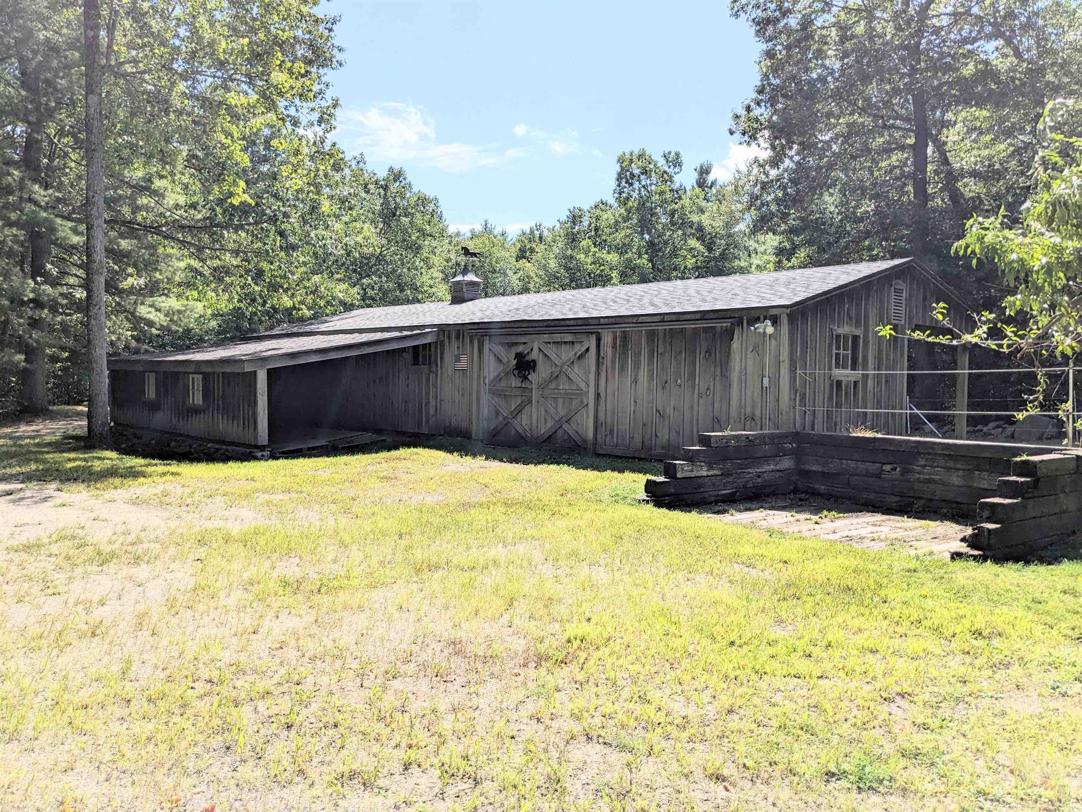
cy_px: 406
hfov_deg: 65.3
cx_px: 541
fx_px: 844
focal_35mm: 27
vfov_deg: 51.4
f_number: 1.73
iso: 47
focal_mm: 4.38
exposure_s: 1/3356
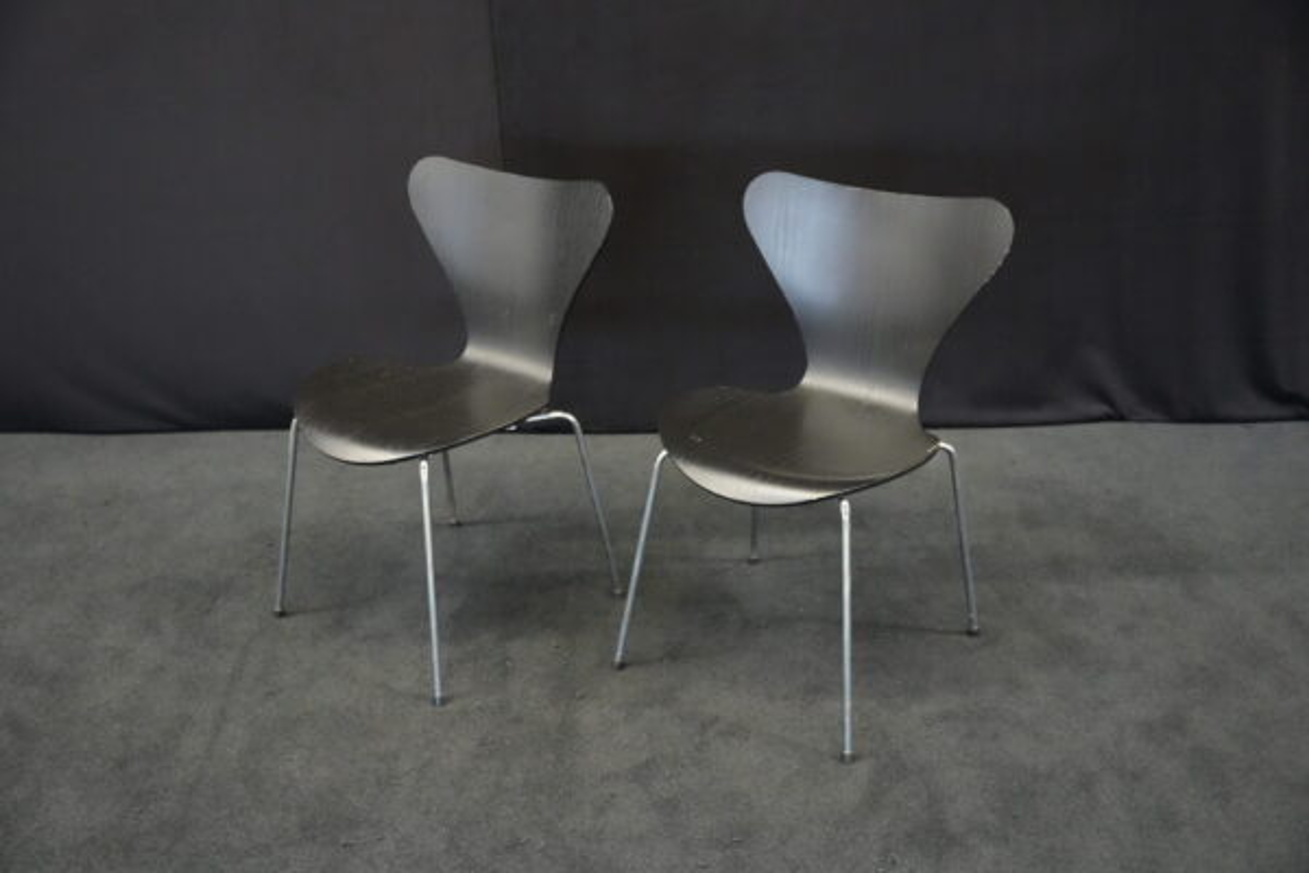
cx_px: 654
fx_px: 1273
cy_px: 436
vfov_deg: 37.9
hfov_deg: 54.4
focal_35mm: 35
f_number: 4
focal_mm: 35
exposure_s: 1/100
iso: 12800
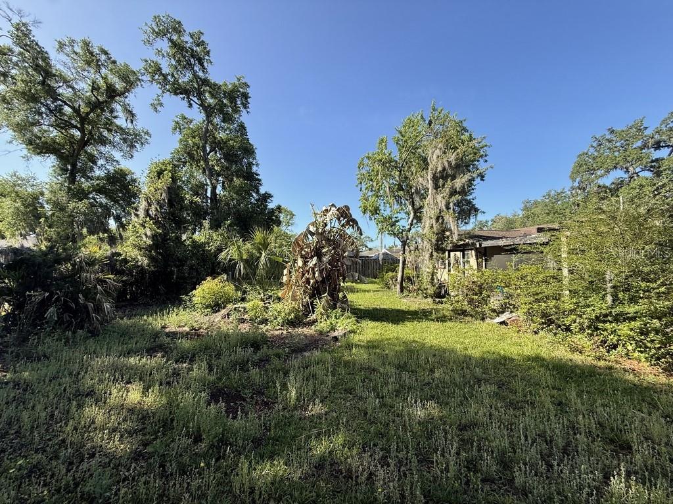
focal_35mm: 14
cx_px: 336
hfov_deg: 102.1
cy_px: 252
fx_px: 272
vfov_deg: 85.7
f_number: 2.2
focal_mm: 2.22
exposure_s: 1/970
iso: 50
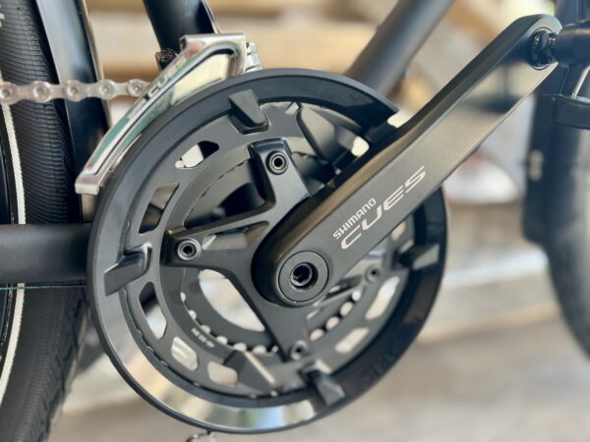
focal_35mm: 26
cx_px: 295
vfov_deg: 53.1
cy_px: 221
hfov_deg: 67.3
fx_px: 443
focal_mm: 5.7
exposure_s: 1/121
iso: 80
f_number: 1.5
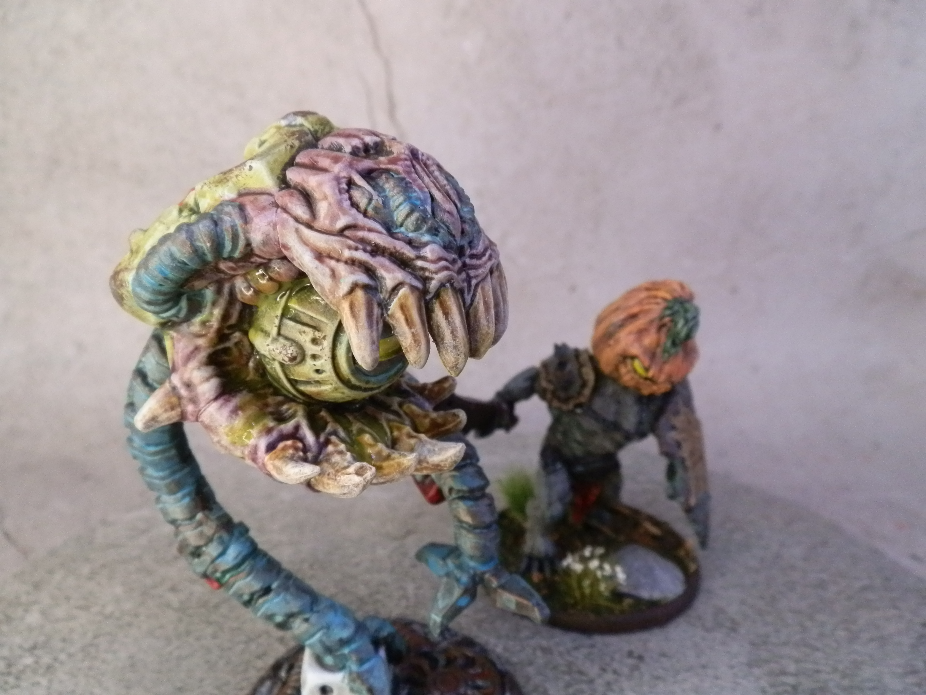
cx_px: 463
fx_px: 749
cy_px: 348
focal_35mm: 28
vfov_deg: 49.7
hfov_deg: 63.4
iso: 400
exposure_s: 1/125
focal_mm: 5
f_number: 3.1
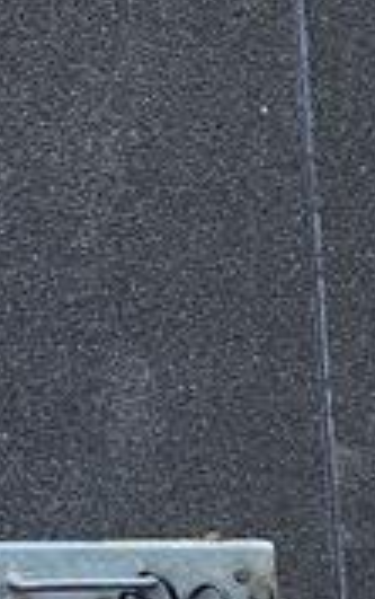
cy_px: 937
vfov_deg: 16.9
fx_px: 1794
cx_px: 1000
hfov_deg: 9.9
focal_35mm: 110
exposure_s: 1/880
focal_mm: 5.54
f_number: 1.8
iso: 40
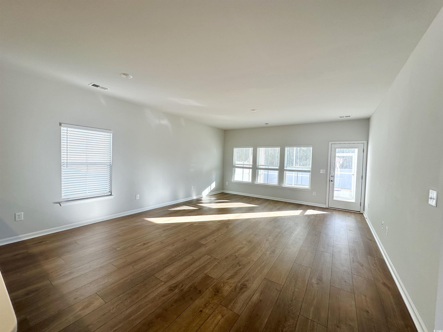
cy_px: 166
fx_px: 179
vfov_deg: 85.7
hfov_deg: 102.1
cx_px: 222
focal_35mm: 14
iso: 64
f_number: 2.2
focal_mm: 2.22
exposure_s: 1/120
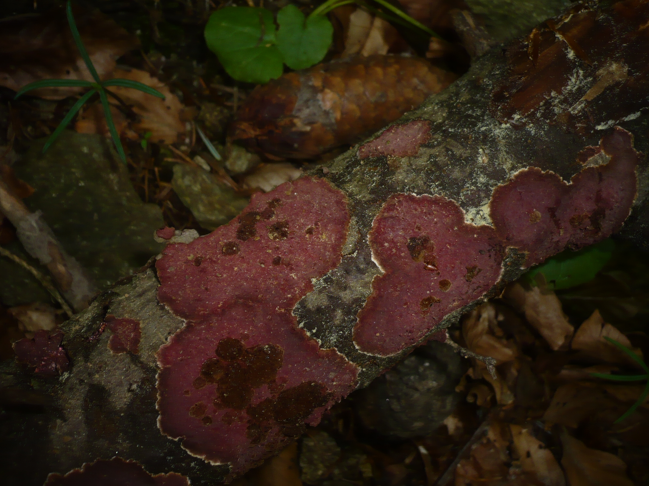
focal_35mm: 36
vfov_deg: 39.7
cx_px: 321
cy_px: 239
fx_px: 675
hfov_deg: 51.4
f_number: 2.8
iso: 100
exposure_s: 1/30
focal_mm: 5.8
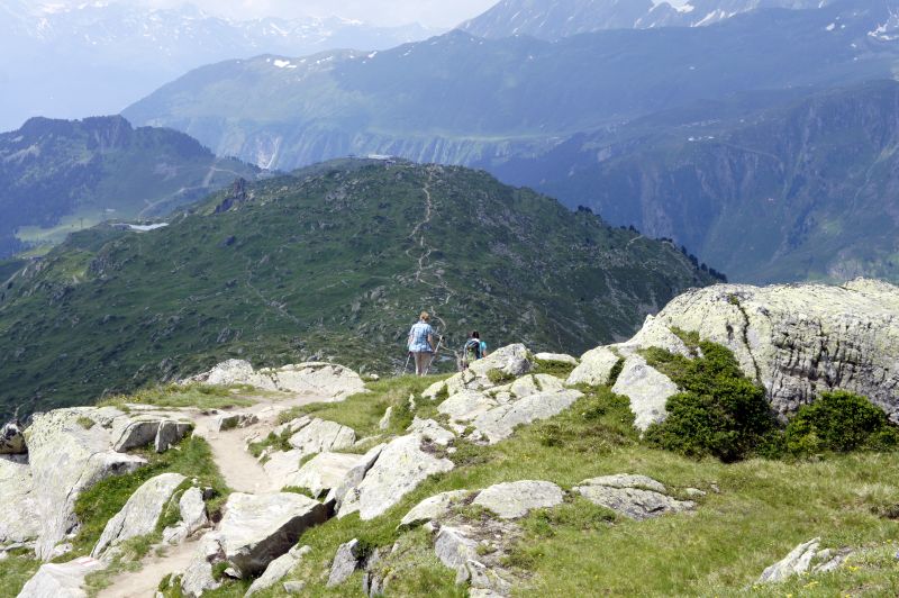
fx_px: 1722
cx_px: 450
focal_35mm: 69
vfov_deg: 19.7
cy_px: 299
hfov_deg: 29.3
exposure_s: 1/160
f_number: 13
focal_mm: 46
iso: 200
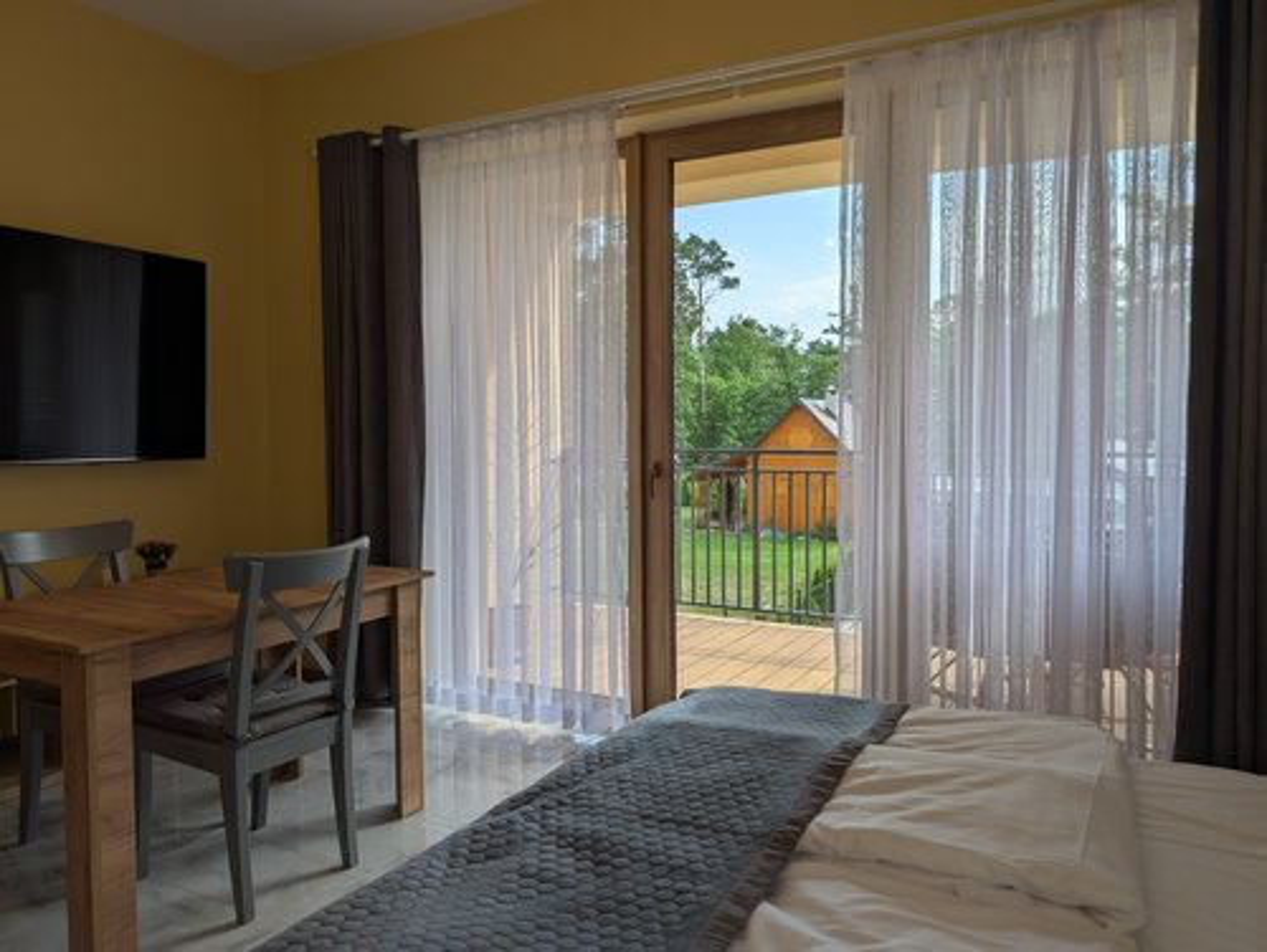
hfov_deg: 71.5
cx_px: 634
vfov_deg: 56.9
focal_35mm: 24
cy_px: 476
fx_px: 879
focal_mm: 6.9
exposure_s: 1/498
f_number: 1.68
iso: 21
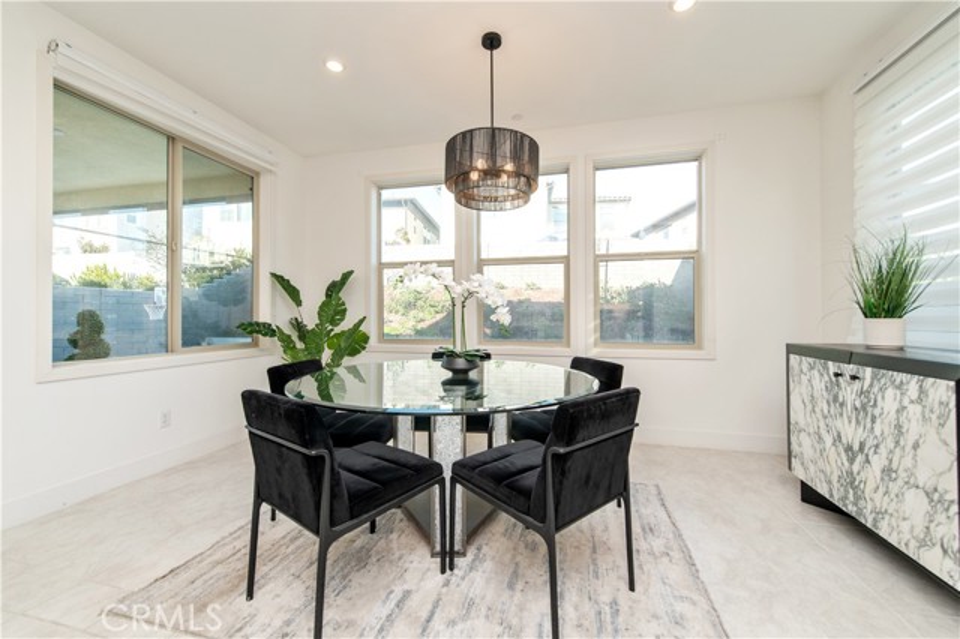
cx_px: 480
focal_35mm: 14
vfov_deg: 81.1
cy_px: 320
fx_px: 373
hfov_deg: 104.3
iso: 200
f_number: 5.6
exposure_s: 1/125
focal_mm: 14
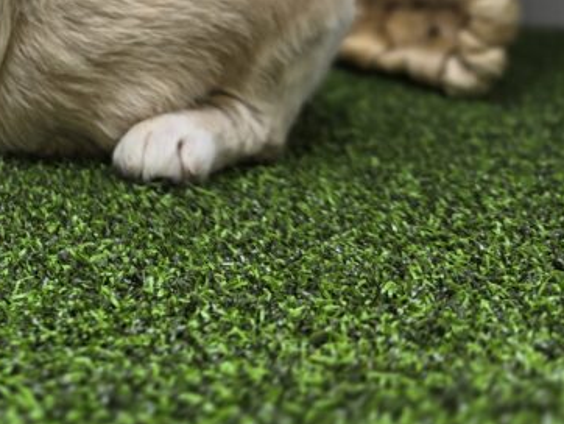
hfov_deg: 27.1
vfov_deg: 21.6
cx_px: -72
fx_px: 1060
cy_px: -30
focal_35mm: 65
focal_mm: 6.3
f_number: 1.7
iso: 50
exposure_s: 1/120
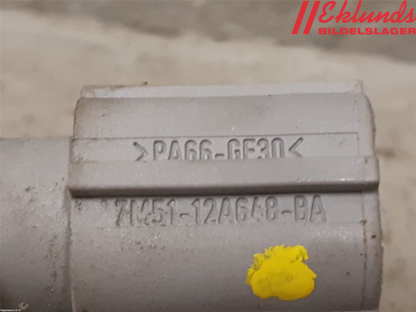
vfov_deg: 53.1
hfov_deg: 67.3
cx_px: 208
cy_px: 156
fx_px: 312
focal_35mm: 26
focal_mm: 3.93
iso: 160
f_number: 1.7
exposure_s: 1/50
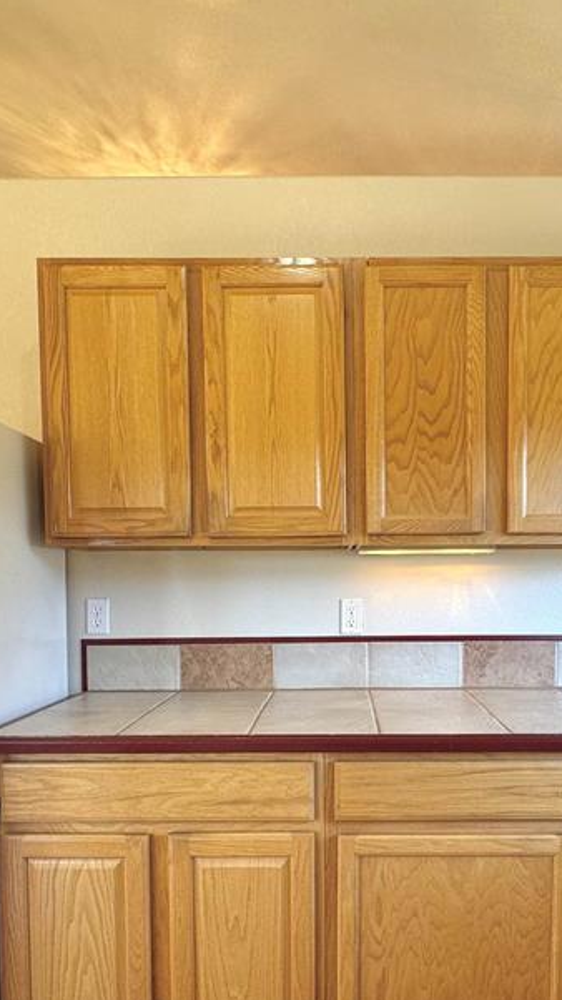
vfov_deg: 70.8
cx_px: 341
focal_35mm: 26
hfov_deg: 44.1
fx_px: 689
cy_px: 624
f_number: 2.2
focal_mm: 2.22
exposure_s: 1/120
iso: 80
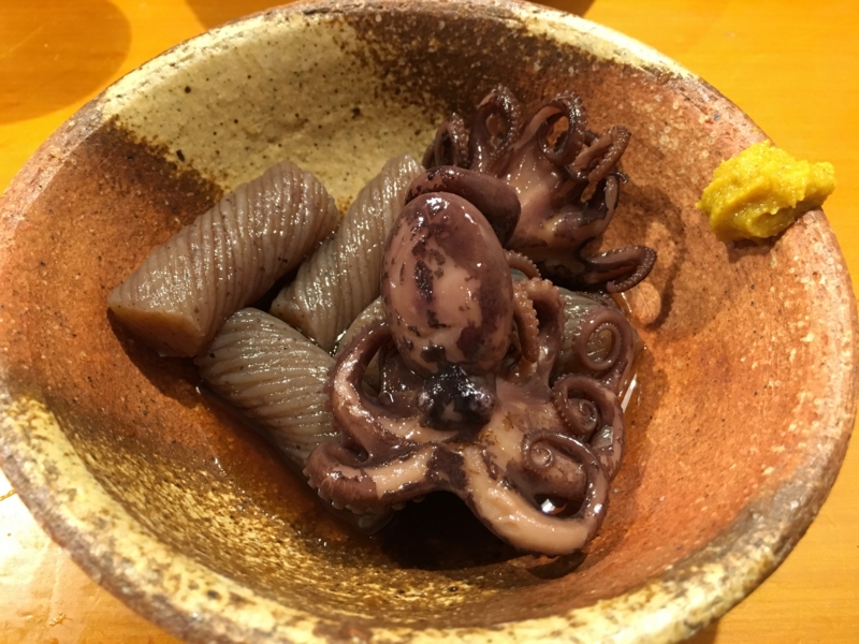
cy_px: 322
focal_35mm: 29
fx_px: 720
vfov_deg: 48.2
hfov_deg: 61.7
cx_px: 430
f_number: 2.2
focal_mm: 4.15
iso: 200
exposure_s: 1/17
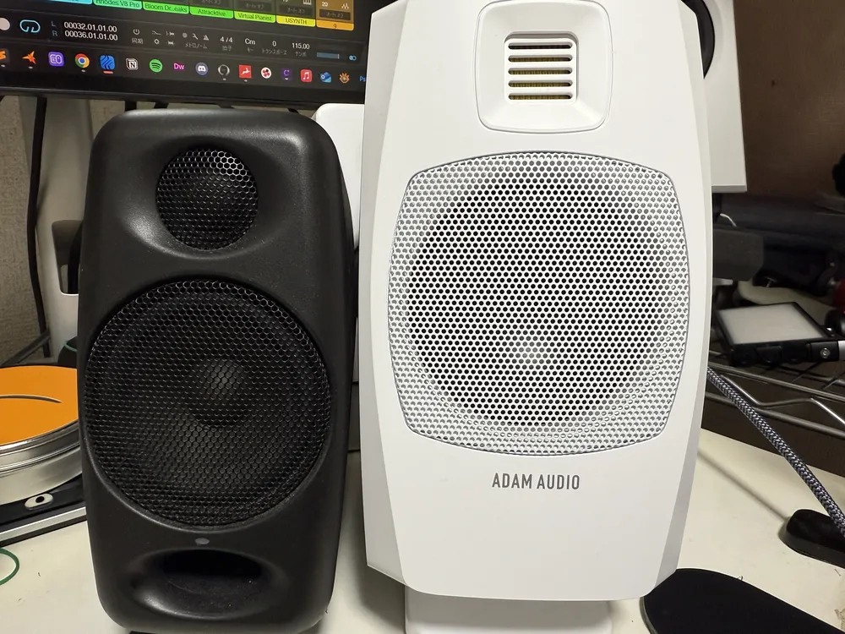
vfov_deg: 56.8
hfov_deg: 71.6
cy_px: 317
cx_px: 422
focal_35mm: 24
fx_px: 586
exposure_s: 1/50
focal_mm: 2.22
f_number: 2.2
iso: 200
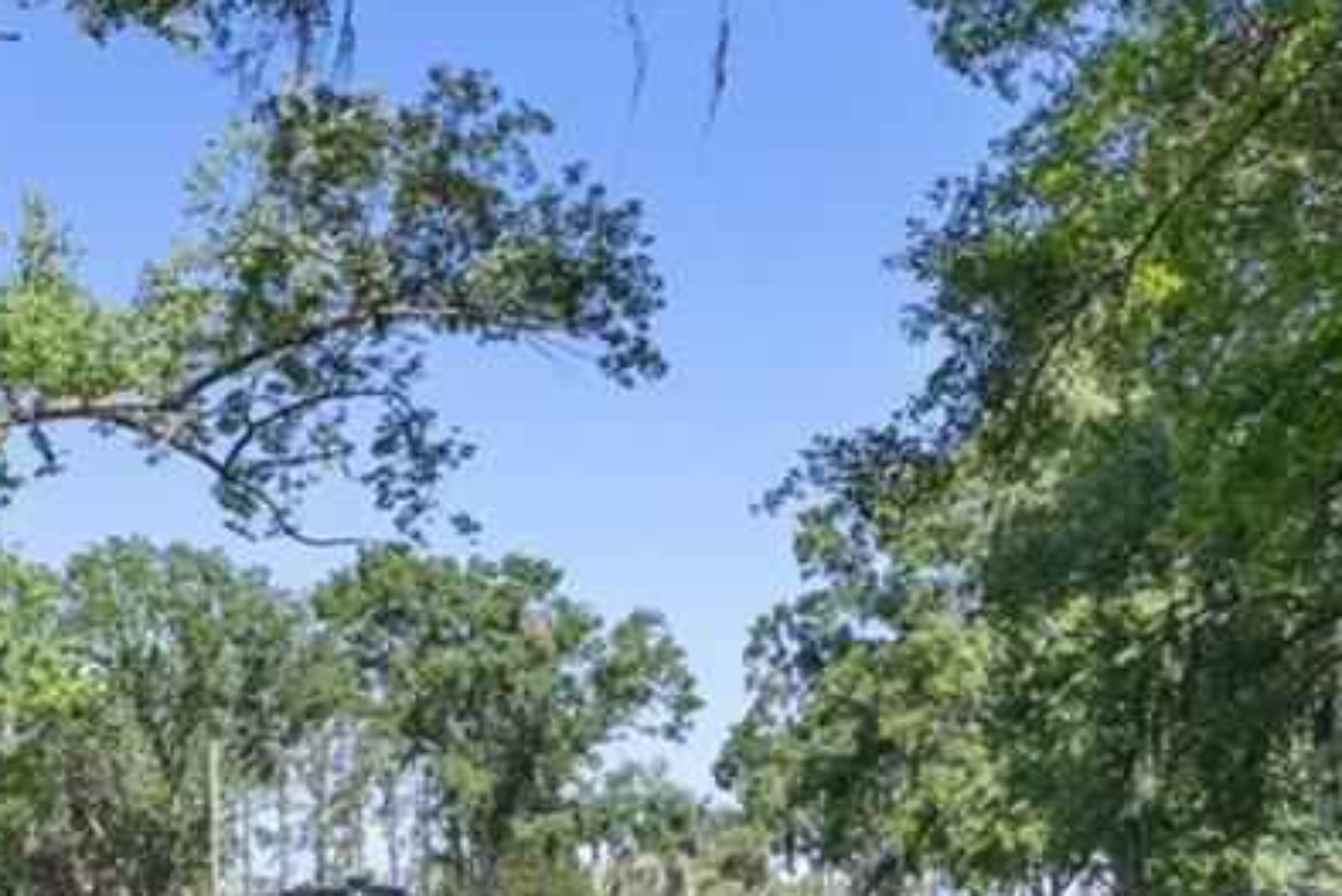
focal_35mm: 69
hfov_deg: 28.6
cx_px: 279
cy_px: 930
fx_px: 2573
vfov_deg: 19.1
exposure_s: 1/10
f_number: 8
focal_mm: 17
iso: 320
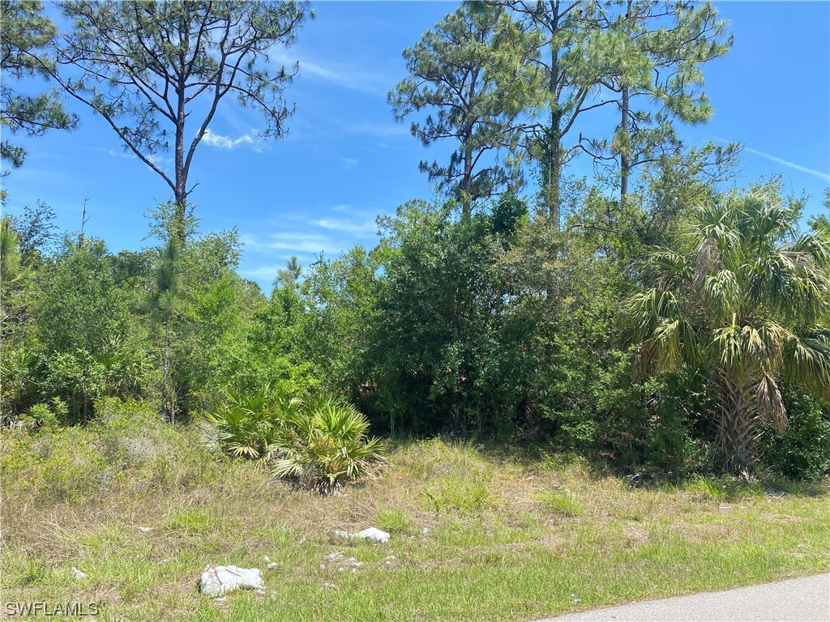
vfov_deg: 53.1
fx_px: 623
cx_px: 415
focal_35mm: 26
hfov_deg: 67.3
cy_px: 311
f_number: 1.8
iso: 32
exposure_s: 1/1063
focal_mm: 4.25
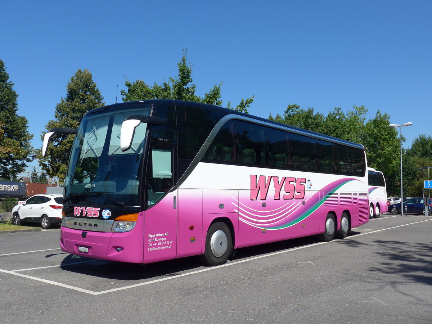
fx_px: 424
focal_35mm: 34
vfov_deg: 41.8
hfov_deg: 54.0
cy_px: 162
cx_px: 216
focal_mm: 7
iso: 80
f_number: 2.8
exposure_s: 1/1600
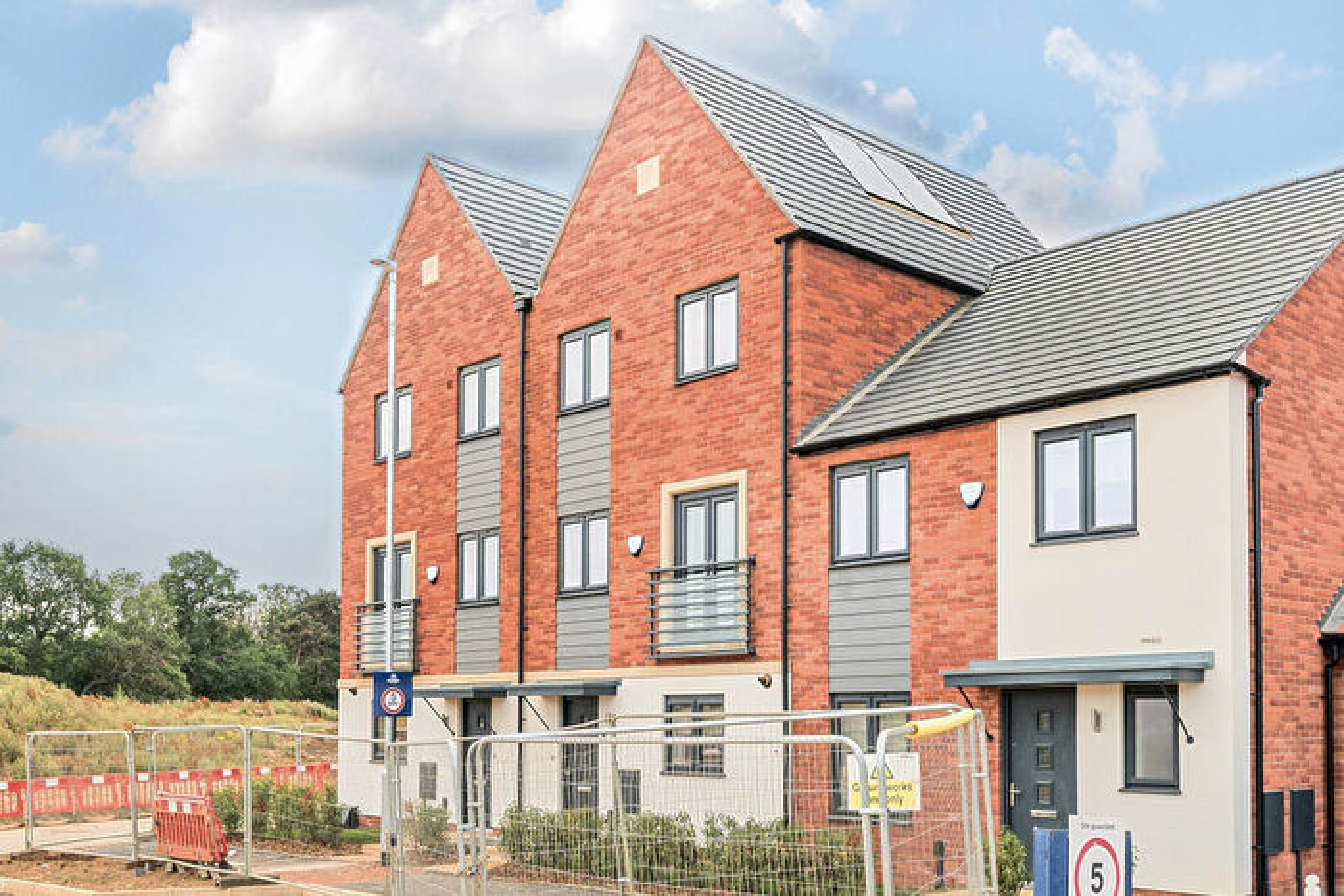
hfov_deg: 53.1
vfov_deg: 36.9
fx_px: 1344
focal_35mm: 36
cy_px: 448
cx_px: 672
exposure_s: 1/400
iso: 400
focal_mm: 24
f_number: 8
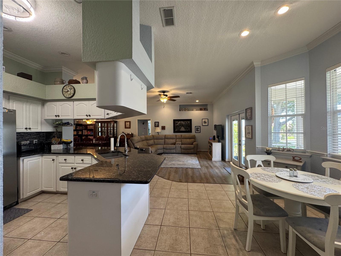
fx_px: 138
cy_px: 128
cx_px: 170
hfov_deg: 102.1
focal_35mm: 14
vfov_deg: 85.7
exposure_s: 1/60
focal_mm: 2.22
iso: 200
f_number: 2.2
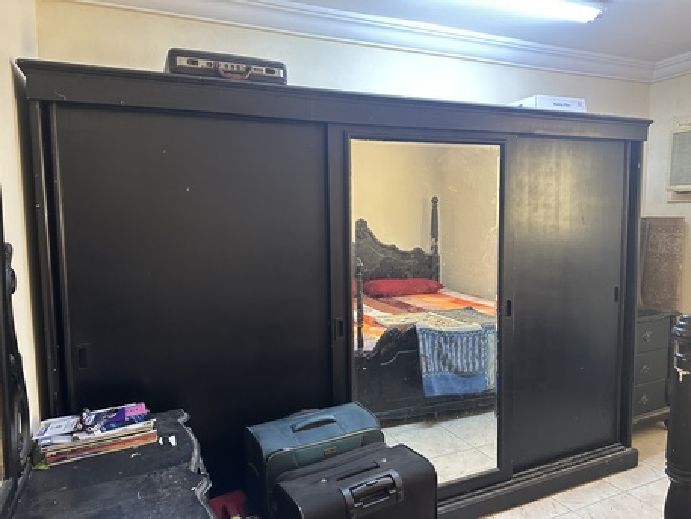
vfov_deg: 56.8
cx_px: 346
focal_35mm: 24
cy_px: 260
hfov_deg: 71.6
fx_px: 479
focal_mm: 6.86
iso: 400
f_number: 1.78
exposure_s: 1/60
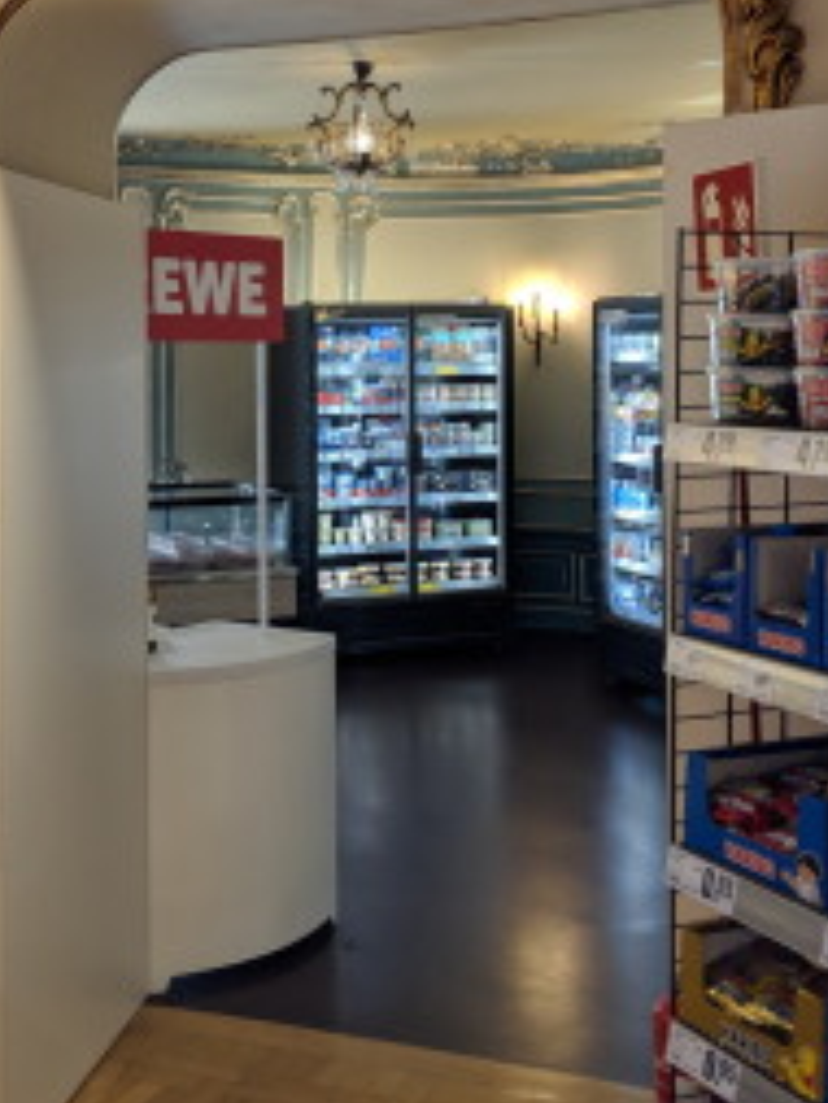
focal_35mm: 48
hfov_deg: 30.1
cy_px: 388
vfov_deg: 39.3
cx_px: 296
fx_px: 1530
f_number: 1.8
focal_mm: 4.44
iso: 64
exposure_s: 1/120
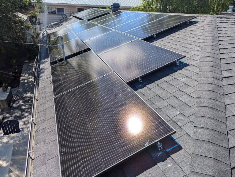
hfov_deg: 71.5
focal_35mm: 24
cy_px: 88
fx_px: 163
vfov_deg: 56.9
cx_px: 118
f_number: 1.9
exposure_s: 1/2833
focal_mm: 6.8
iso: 41
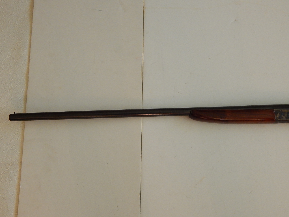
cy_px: 108
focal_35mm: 34
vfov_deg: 41.8
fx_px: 284
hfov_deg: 54.0
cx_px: 144
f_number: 3.3
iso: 400
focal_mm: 6.1
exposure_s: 1/50
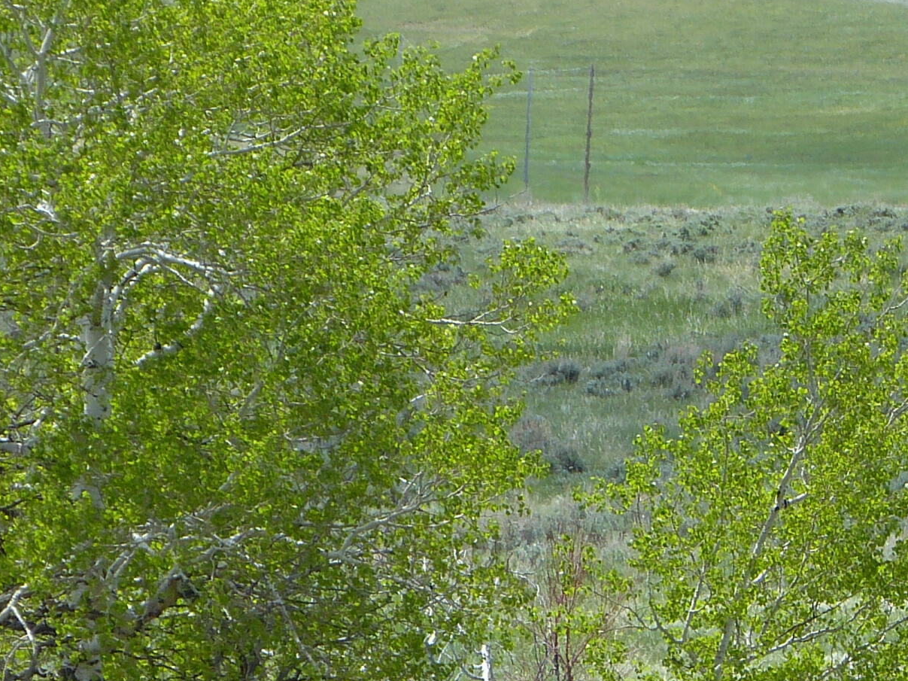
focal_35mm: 537
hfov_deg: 3.7
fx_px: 14084
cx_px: 1100
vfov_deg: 2.8
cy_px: 682
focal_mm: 35.3
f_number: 4
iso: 100
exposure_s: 1/640
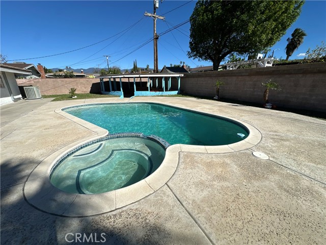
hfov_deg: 102.1
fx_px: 132
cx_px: 163
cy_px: 122
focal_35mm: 14
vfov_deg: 85.7
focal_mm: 2.22
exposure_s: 1/3205
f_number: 2.2
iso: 50
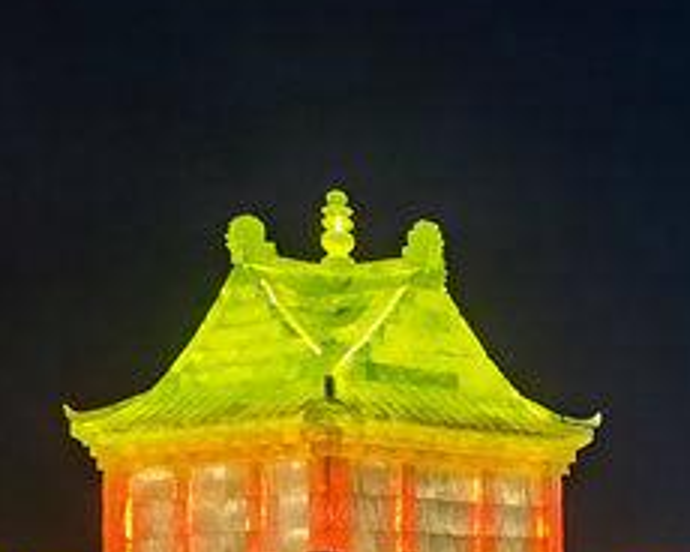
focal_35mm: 128
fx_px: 2614
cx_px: 990
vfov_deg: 11.8
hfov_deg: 14.2
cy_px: 640
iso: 80
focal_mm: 6.67
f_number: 1.9
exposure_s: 1/100
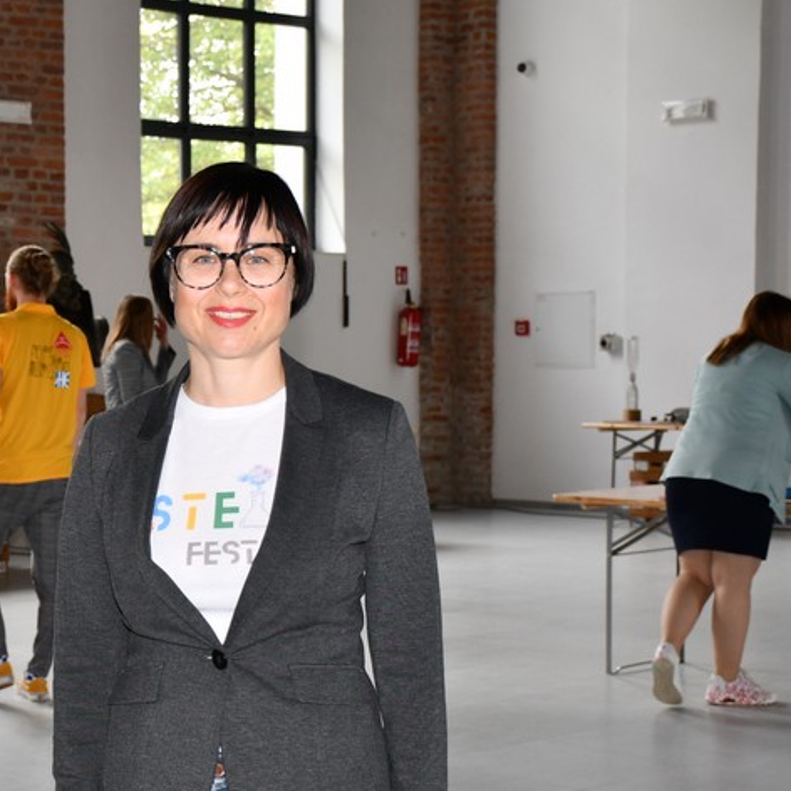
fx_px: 2146
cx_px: 18
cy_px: 443
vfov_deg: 20.9
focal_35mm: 83
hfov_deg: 20.3
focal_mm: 30
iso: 280
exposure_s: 1/125
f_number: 4
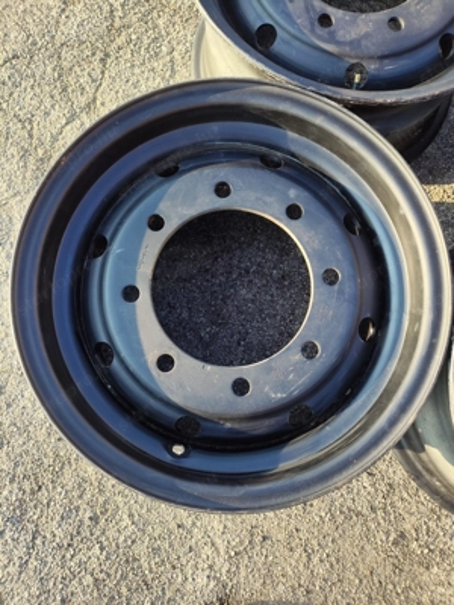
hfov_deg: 54.9
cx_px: 227
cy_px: 302
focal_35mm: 25
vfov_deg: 69.4
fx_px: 437
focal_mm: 4.71
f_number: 1.79
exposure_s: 1/254
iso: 50
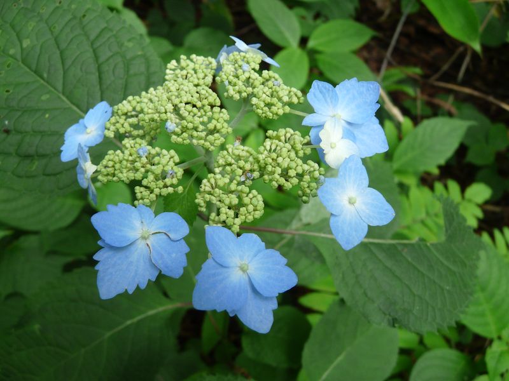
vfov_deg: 49.7
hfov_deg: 63.4
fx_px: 412
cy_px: 190
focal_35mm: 28
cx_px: 254
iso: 100
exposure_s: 1/50
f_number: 2.8
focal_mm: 4.6
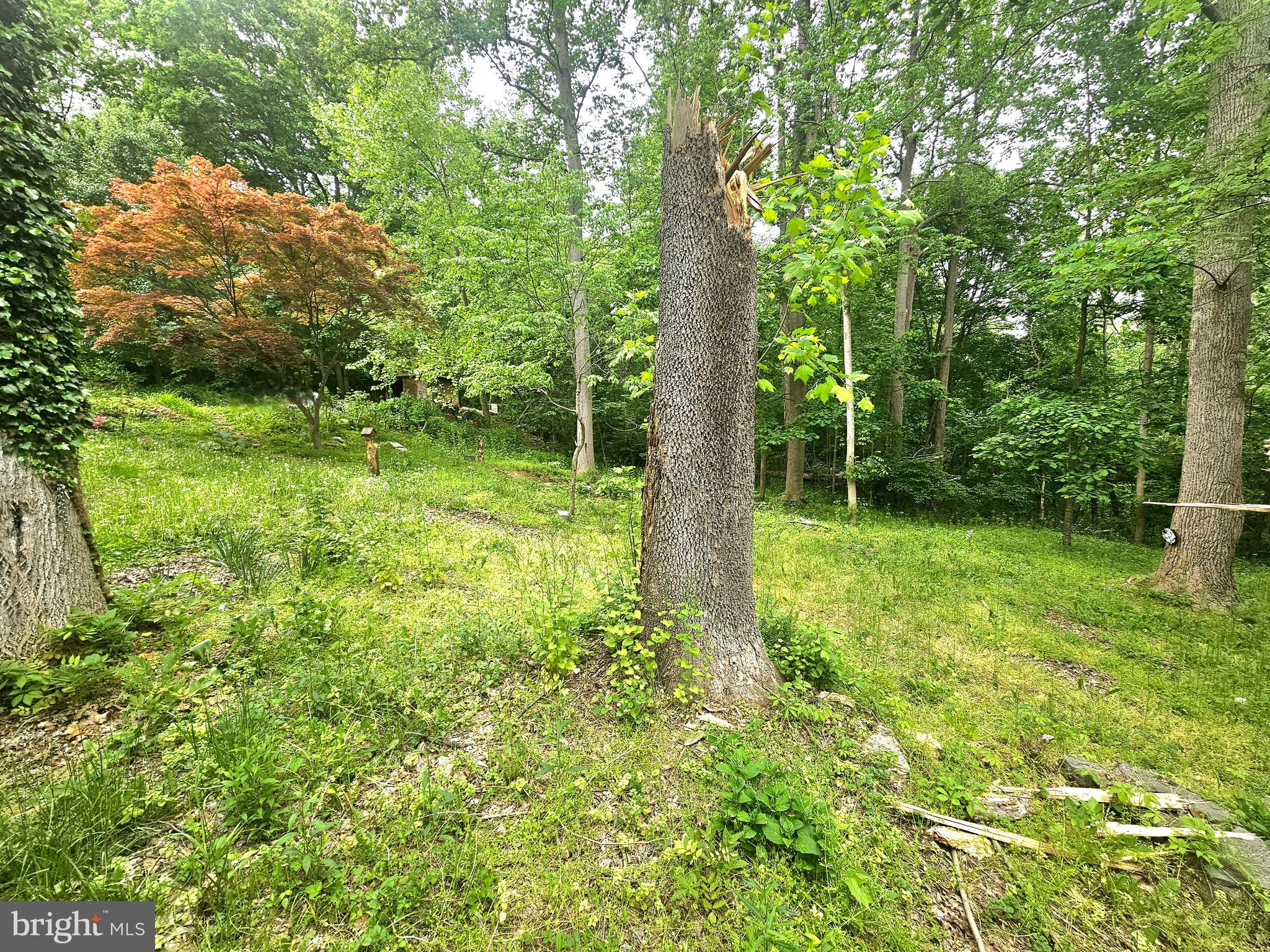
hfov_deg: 106.2
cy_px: 476
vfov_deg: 89.9
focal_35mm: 13
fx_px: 477
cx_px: 635
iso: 50
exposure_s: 1/278
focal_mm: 2.2
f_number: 2.2
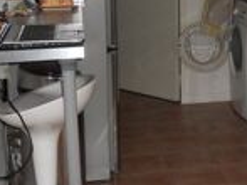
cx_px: 262
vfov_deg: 16.5
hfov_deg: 21.3
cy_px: 18
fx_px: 627
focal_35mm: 88
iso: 200
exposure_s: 1/45
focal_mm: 4.9
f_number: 3.5
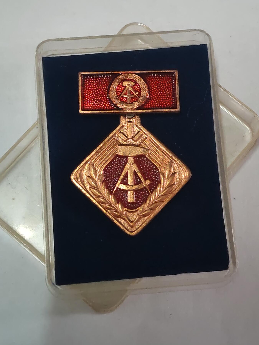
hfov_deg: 21.6
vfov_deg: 28.6
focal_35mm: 68
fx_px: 678
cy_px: 172
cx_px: 130
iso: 1000
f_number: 1.95
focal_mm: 5.52
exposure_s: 1/50
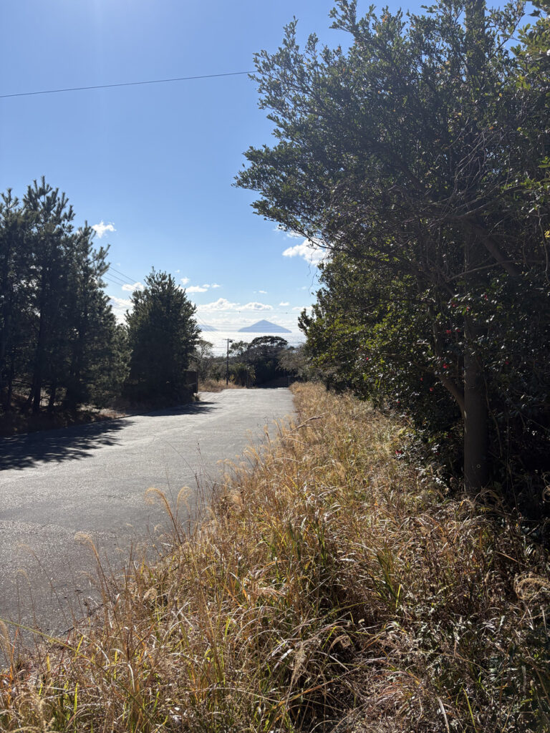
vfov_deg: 67.3
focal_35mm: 26
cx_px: 275
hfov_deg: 53.1
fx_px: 551
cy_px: 366
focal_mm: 5.96
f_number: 1.6
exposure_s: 1/4329
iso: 50
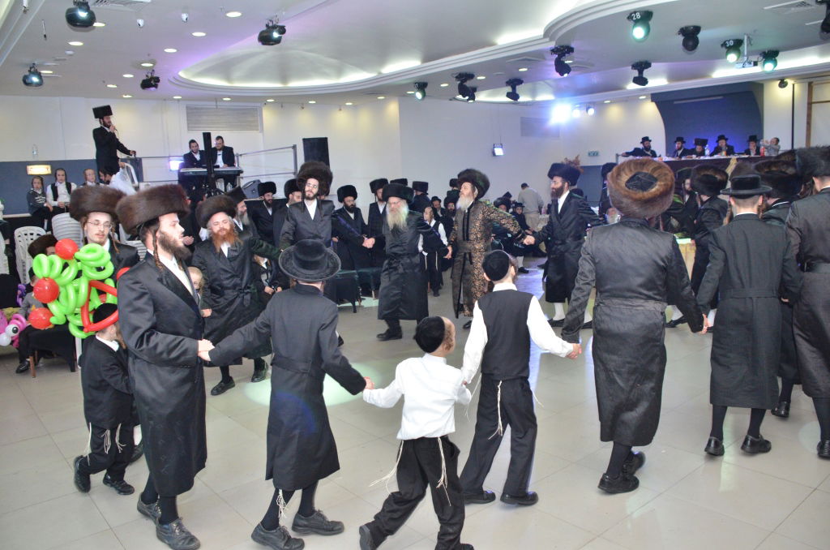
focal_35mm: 27
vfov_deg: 47.7
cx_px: 415
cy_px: 275
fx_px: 621
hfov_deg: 67.5
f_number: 4.5
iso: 1250
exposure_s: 1/100
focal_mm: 18
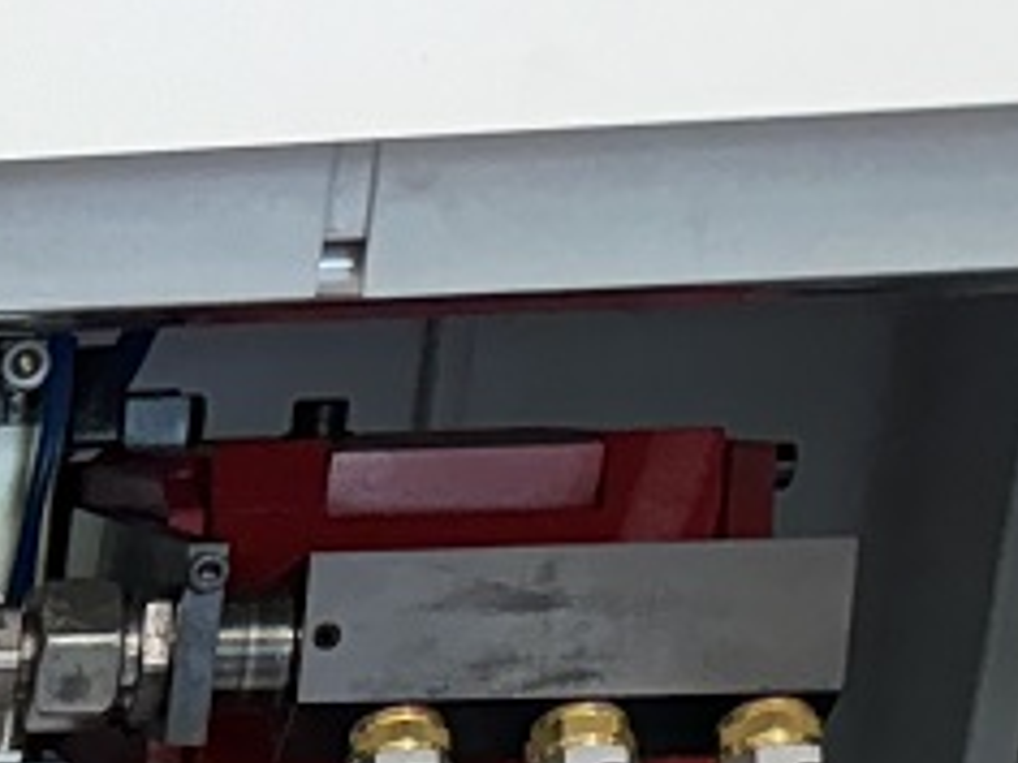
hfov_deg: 11.4
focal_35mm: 130
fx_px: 3823
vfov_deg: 10.0
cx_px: -1712
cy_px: 1836
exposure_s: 1/100
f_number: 1.78
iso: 160
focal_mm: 6.76
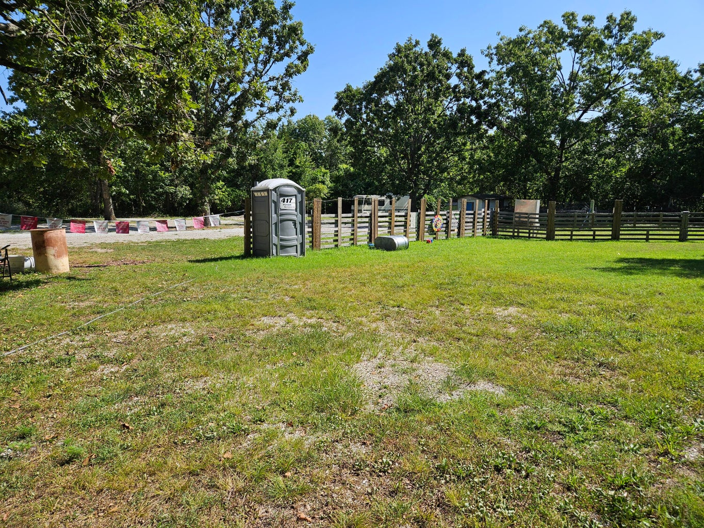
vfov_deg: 58.9
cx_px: 352
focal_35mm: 23
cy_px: 264
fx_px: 468
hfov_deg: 73.9
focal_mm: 5.4
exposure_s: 1/1429
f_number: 1.8
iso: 25
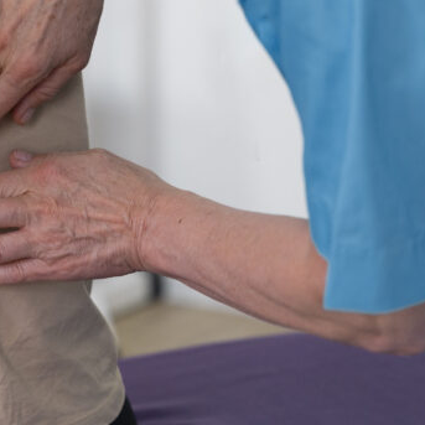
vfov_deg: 10.7
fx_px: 2247
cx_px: -102
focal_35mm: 162
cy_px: 6
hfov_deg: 10.6
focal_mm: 63.7
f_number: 2.8
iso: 500
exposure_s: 1/250
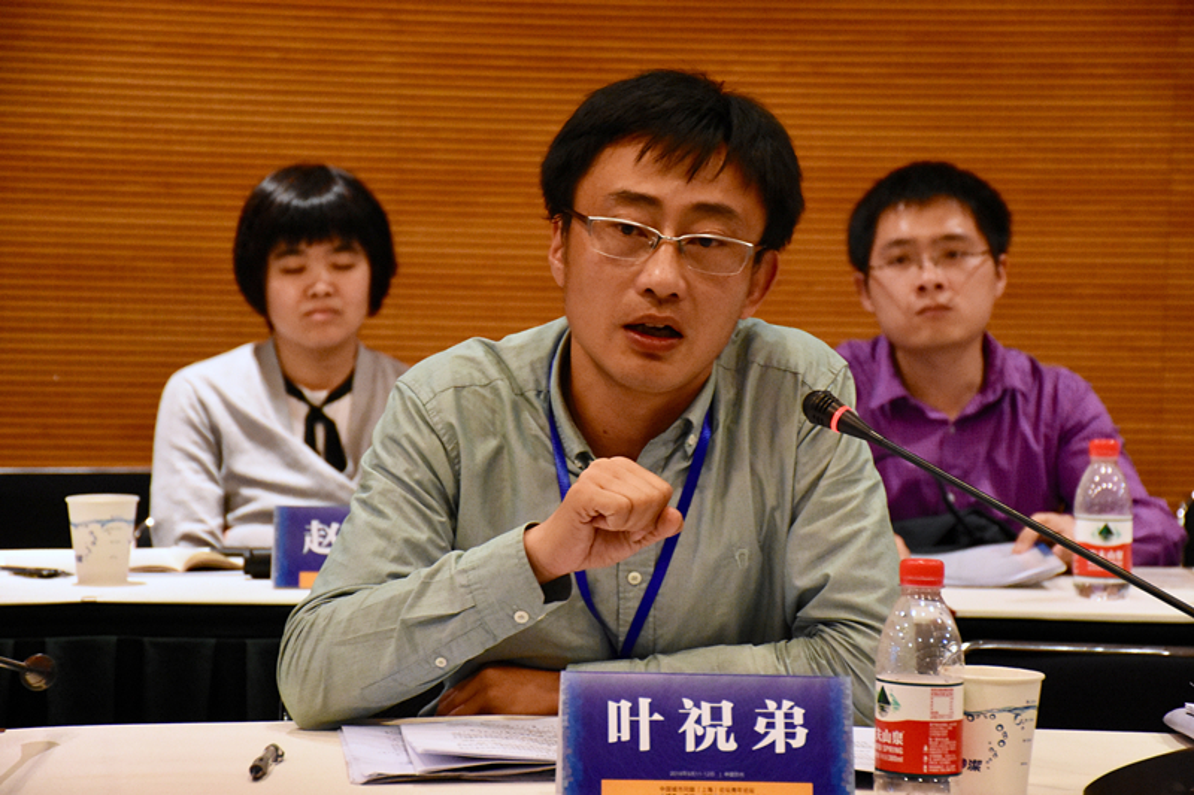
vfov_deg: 10.7
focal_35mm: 128
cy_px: 398
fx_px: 4228
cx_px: 597
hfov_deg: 16.1
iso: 5000
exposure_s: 1/80
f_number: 5.6
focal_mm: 85
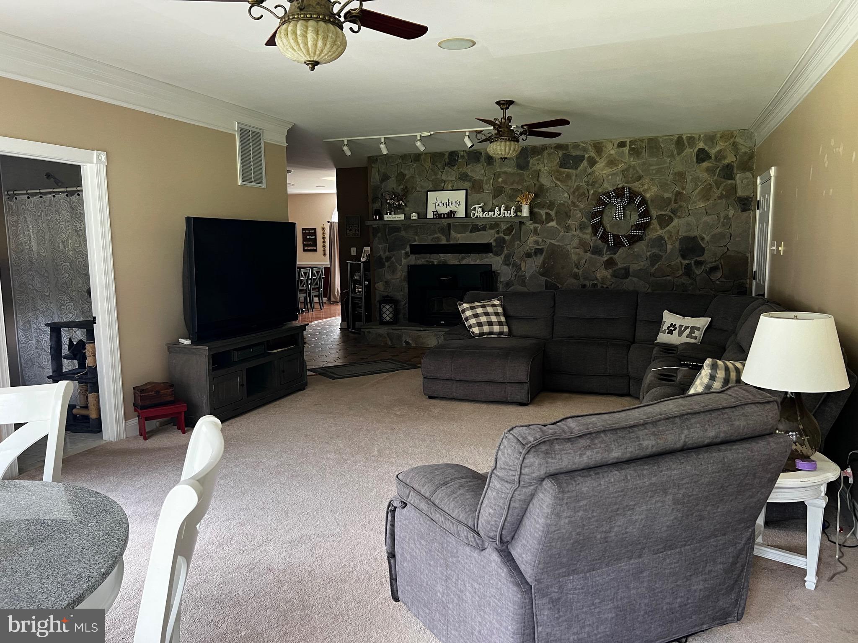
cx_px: 429
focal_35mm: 26
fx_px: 644
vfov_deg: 53.1
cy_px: 322
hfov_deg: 67.3
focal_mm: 5.7
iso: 125
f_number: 1.5
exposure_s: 1/67
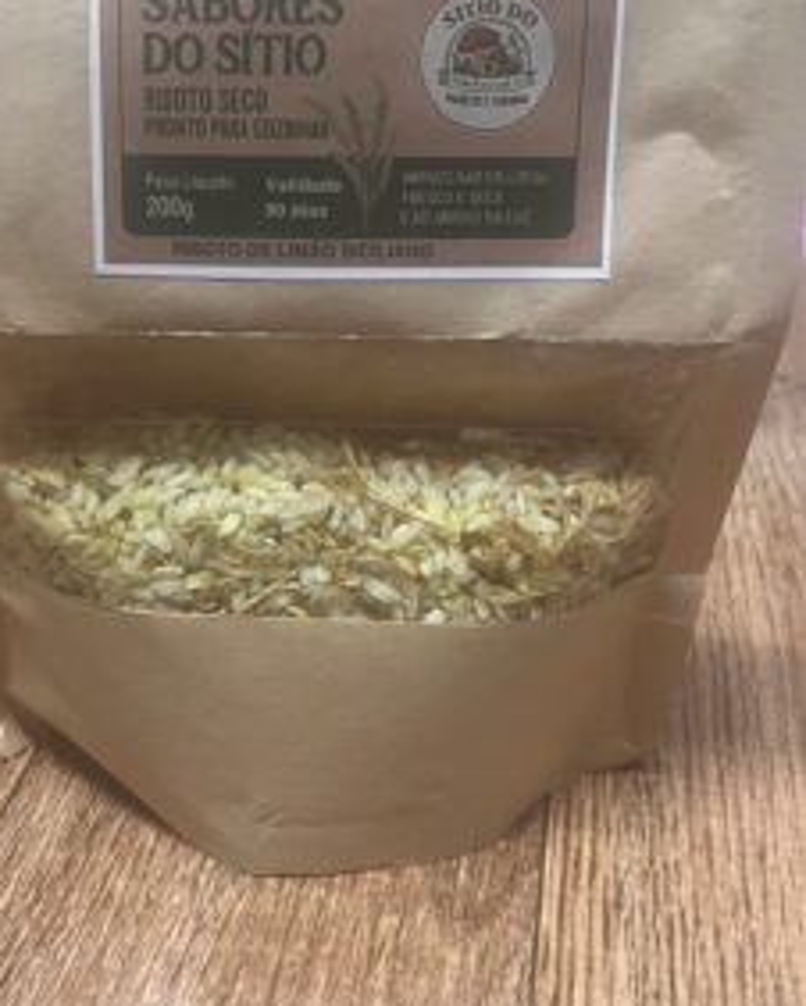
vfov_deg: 49.7
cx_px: 275
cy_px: 371
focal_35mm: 36
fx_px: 1072
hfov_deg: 40.7
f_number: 1.5
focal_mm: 5.7
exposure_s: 1/60
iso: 320
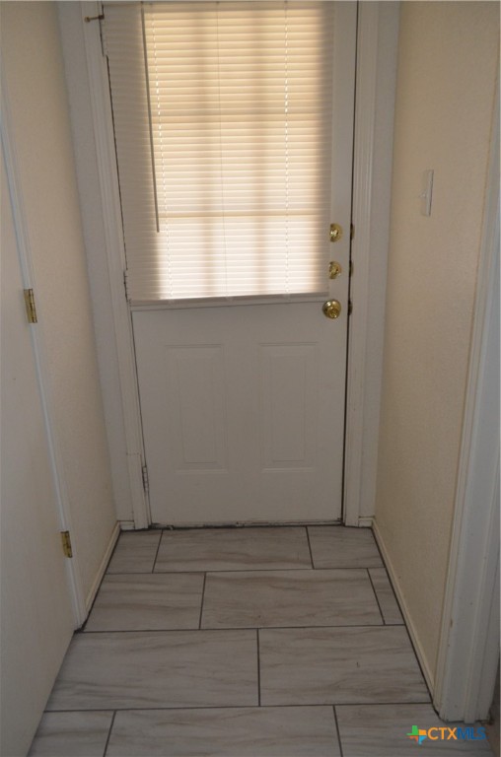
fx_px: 567
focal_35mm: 27
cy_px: 378
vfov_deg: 67.5
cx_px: 250
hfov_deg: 47.7
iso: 1000
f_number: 5
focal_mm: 18
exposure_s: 1/60
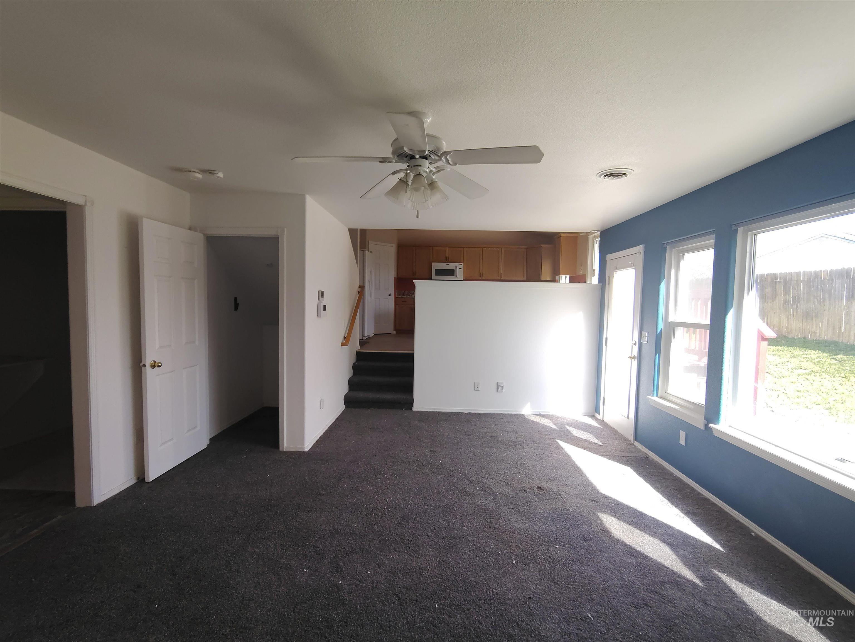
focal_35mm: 16
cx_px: 428
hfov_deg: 94.5
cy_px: 321
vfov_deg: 78.1
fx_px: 395
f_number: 2.2
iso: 180
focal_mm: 2.13
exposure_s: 1/120
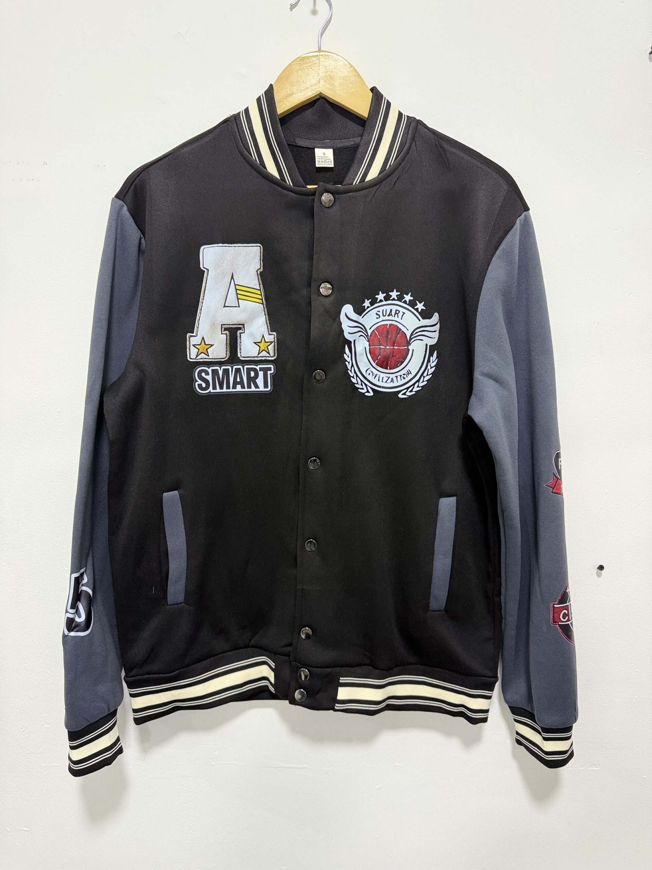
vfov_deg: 71.6
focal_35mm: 24
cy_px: 435
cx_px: 326
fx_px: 603
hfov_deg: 56.8
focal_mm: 6.76
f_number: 1.78
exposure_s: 1/60
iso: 200
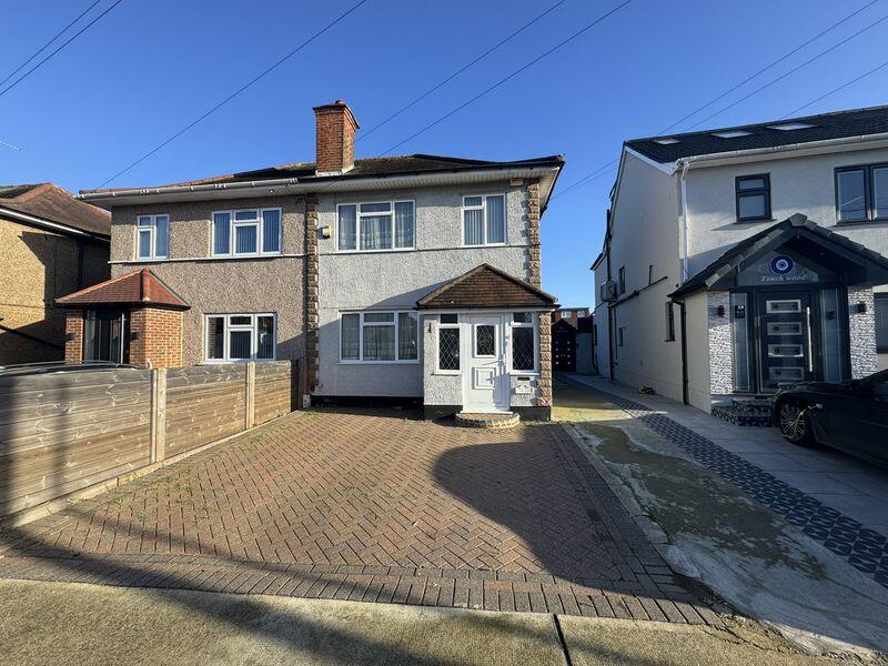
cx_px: 444
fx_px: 359
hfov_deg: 102.1
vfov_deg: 85.7
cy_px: 333
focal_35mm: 14
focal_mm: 2.22
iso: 40
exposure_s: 1/968
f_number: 2.2
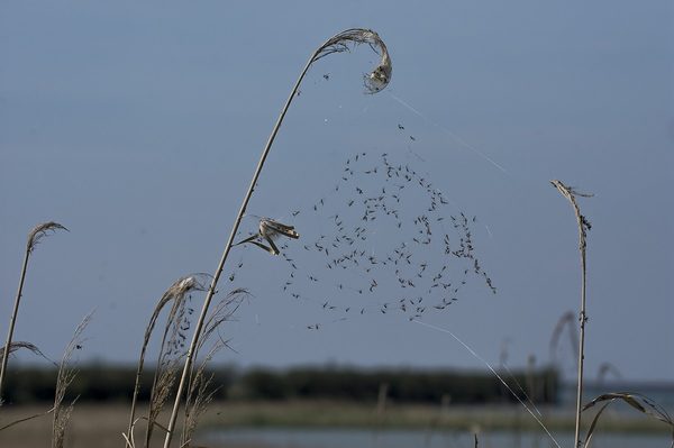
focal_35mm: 240
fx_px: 4490
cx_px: 337
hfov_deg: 8.6
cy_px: 224
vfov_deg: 5.7
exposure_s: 1/800
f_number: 13
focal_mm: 160
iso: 320
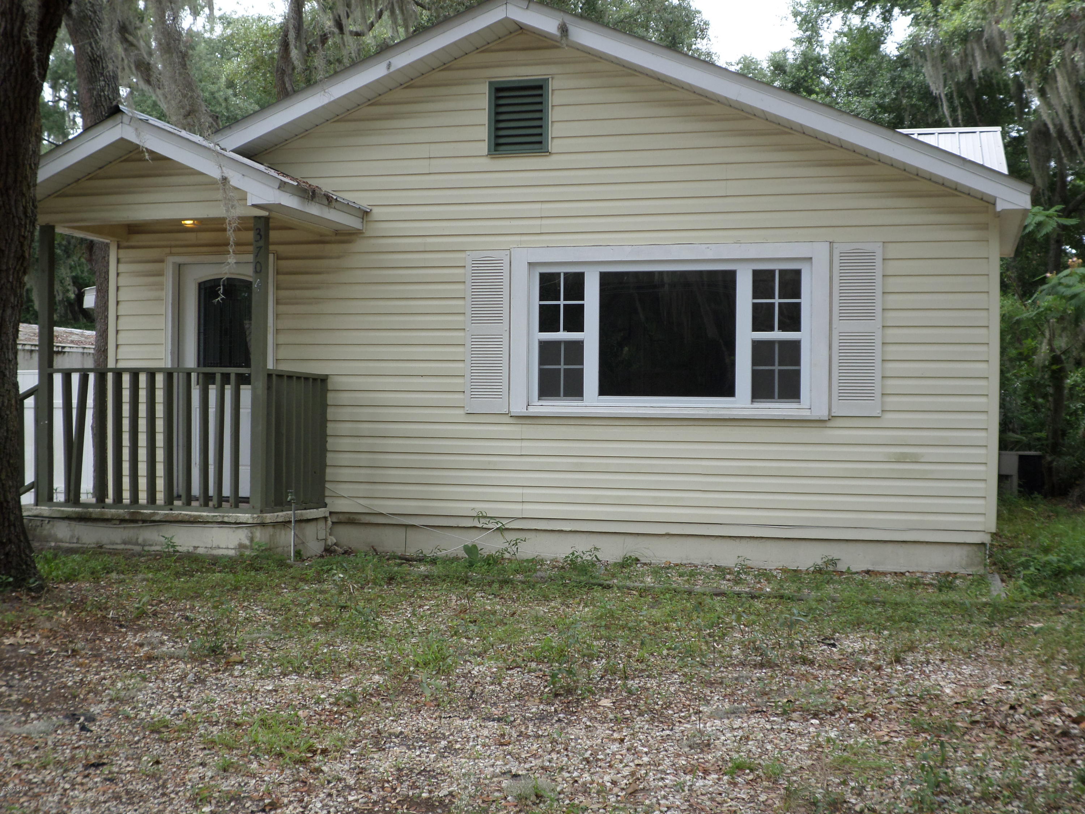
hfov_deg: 43.9
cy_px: 407
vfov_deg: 33.6
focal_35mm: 43
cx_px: 542
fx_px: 1348
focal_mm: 7.8
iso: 80
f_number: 3.2
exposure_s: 1/180
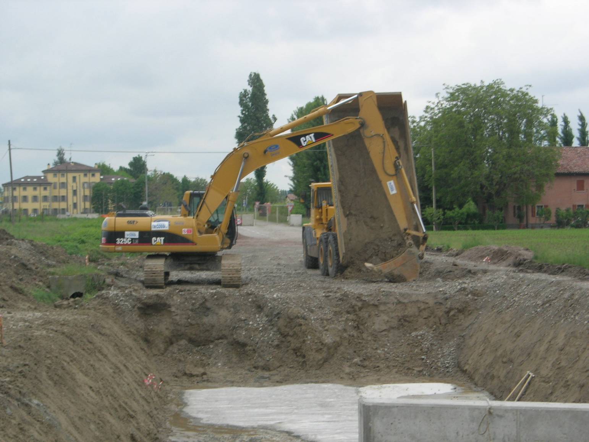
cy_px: 221
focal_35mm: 113
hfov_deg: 17.4
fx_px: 1923
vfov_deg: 13.1
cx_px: 294
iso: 64
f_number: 8.2
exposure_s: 1/53.8
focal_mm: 23.4
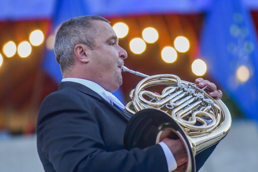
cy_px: 86
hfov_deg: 6.9
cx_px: 129
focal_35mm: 300
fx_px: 2150
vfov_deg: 4.6
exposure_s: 1/800
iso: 2500
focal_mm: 200
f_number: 2.8
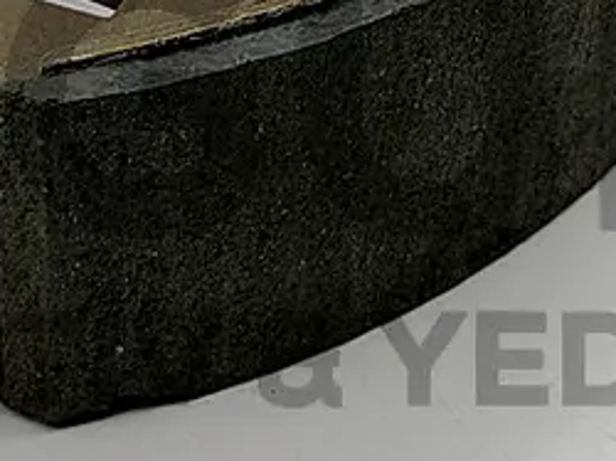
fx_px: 2222
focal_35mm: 125
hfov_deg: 15.7
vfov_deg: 11.4
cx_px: 185
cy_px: -212
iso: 100
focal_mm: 4.74
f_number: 1.79
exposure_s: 1/140
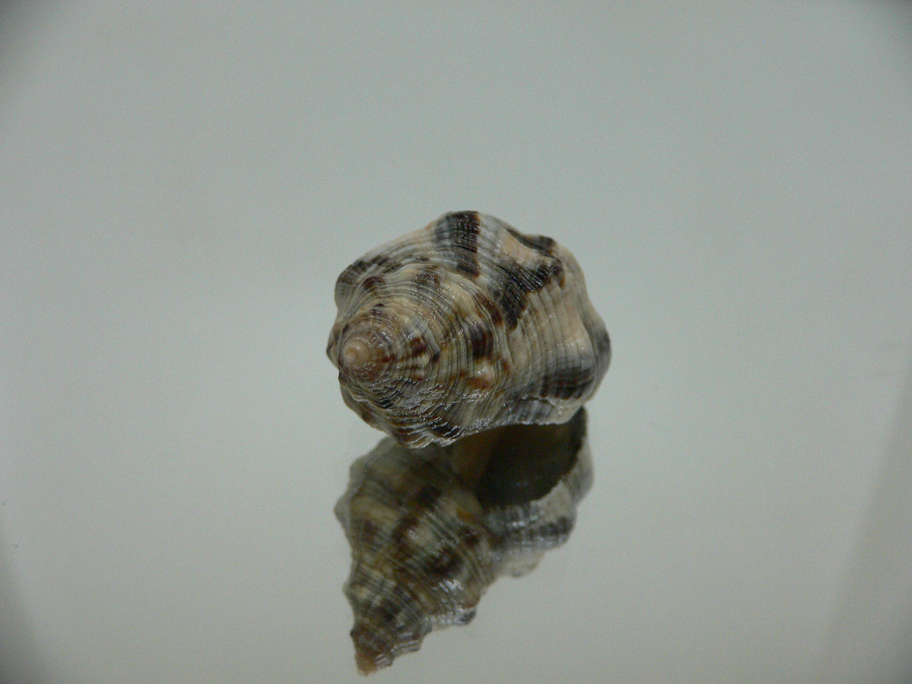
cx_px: 456
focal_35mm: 35
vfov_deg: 40.7
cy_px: 342
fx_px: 922
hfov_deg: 52.6
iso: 200
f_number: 2.8
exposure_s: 1/60
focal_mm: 4.6
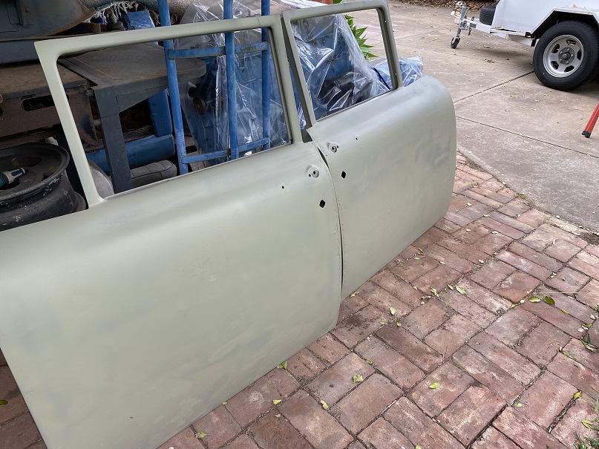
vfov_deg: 53.1
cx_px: 300
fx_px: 450
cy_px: 224
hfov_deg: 67.3
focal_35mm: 26
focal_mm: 4.25
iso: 32
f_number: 1.8
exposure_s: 1/179
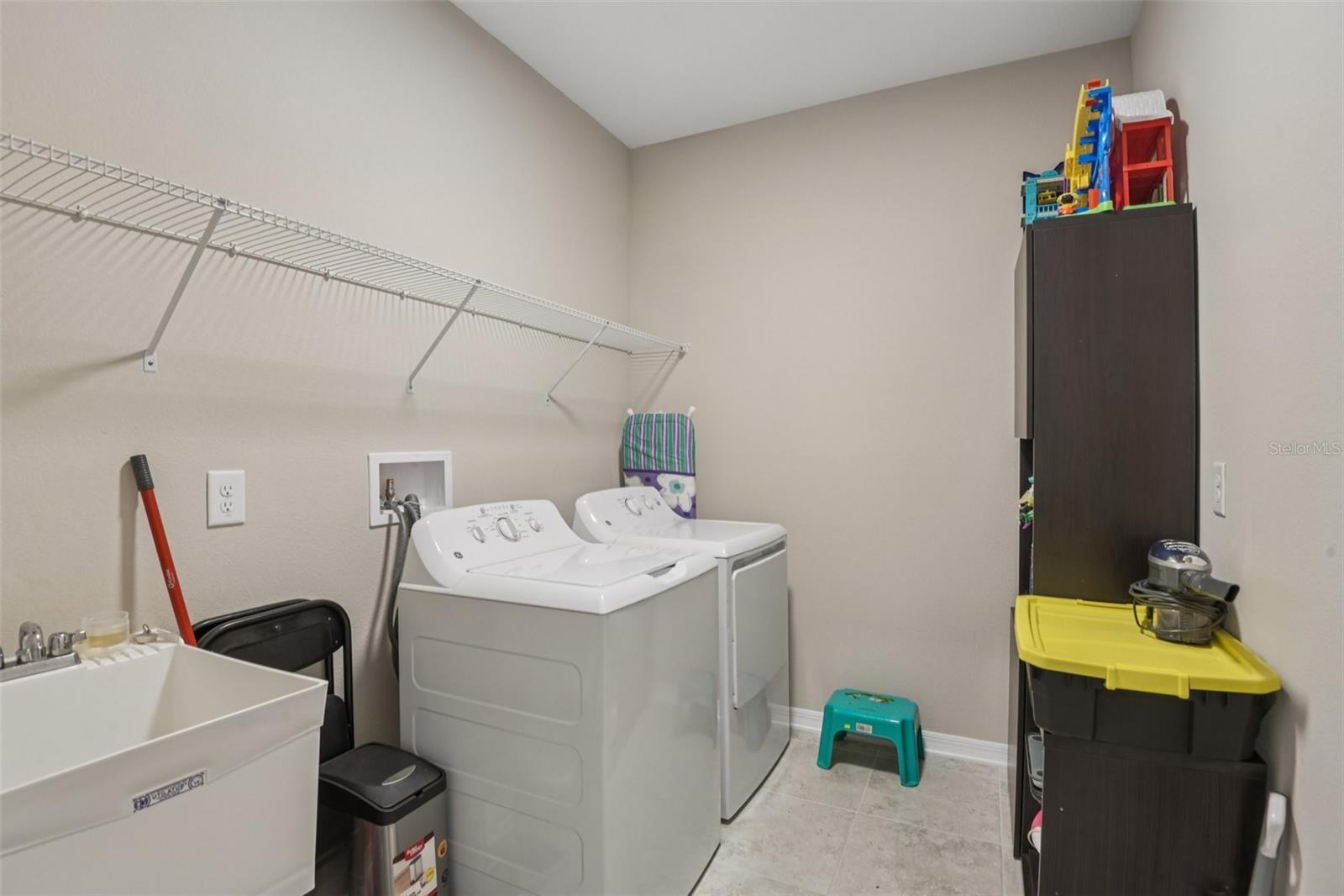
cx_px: 672
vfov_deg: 73.7
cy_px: 448
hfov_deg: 96.7
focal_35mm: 16
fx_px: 597
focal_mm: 16
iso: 400
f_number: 8
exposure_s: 1/8
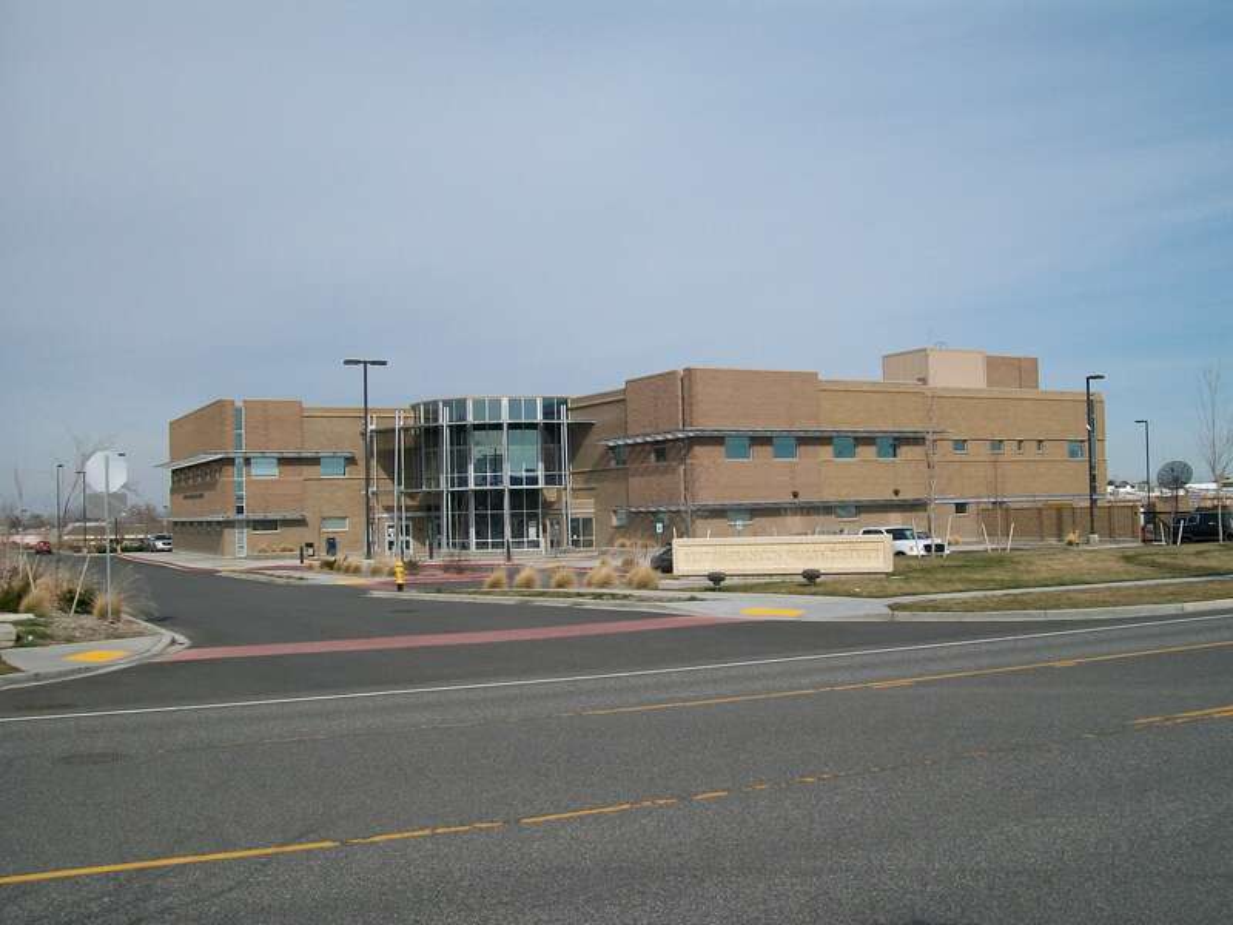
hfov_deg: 51.4
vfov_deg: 39.7
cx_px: 616
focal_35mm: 36
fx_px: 1282
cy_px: 462
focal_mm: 6
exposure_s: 1/800
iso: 80
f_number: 4.8
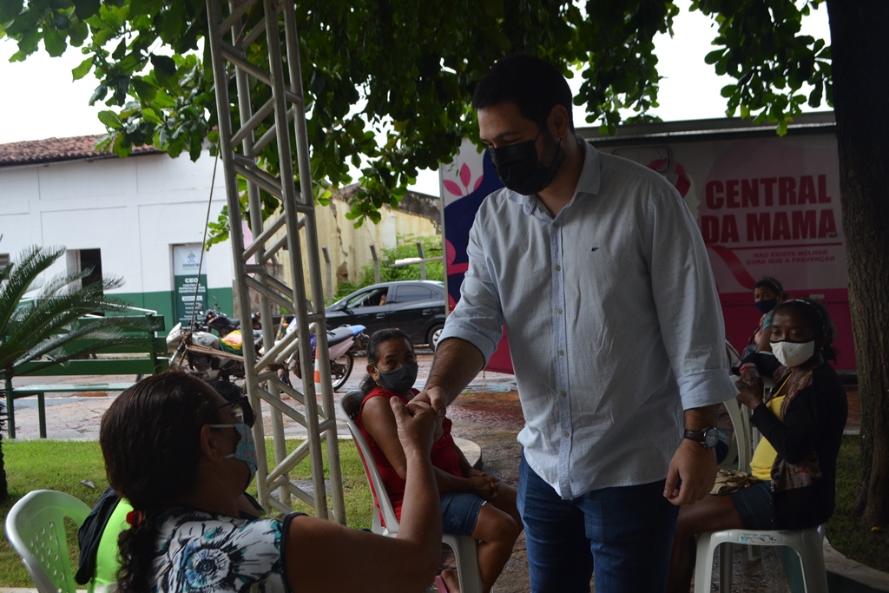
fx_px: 889
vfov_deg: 36.9
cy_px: 296
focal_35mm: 36
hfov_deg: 53.1
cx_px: 444
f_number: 6.3
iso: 100
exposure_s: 1/200
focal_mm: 24
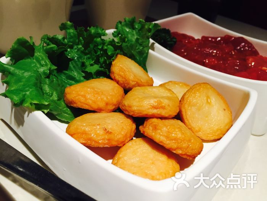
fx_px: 224
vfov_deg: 48.2
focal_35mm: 29
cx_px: 134
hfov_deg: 61.7
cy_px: 100
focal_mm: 4.15
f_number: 2.2
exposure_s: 1/33
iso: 100
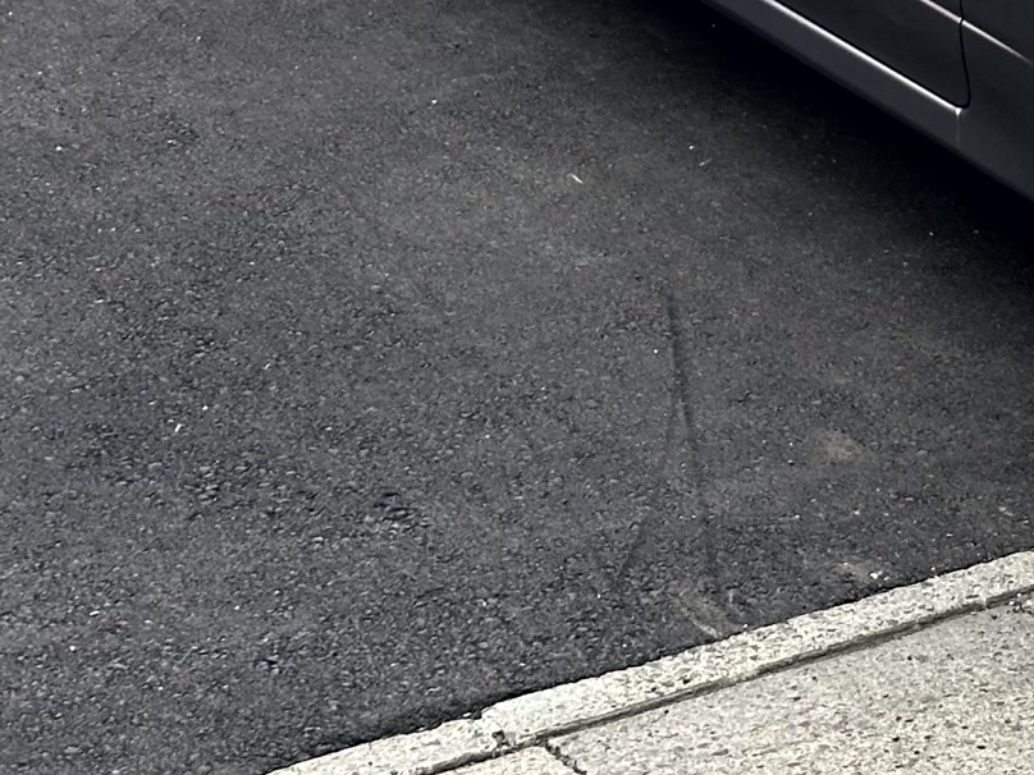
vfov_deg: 10.0
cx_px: 1490
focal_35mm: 145
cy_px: -322
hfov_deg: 13.0
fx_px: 4331
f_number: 1.78
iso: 64
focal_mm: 6.86
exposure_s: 1/1453
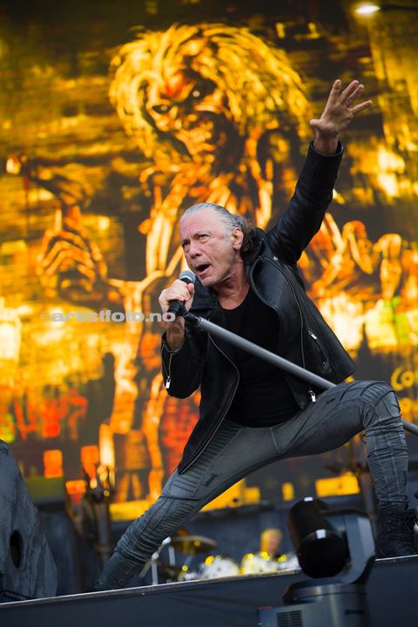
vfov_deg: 28.8
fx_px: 1219
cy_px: 314
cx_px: 209
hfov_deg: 19.5
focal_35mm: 70
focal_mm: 70
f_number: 2.8
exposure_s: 1/1000
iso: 800
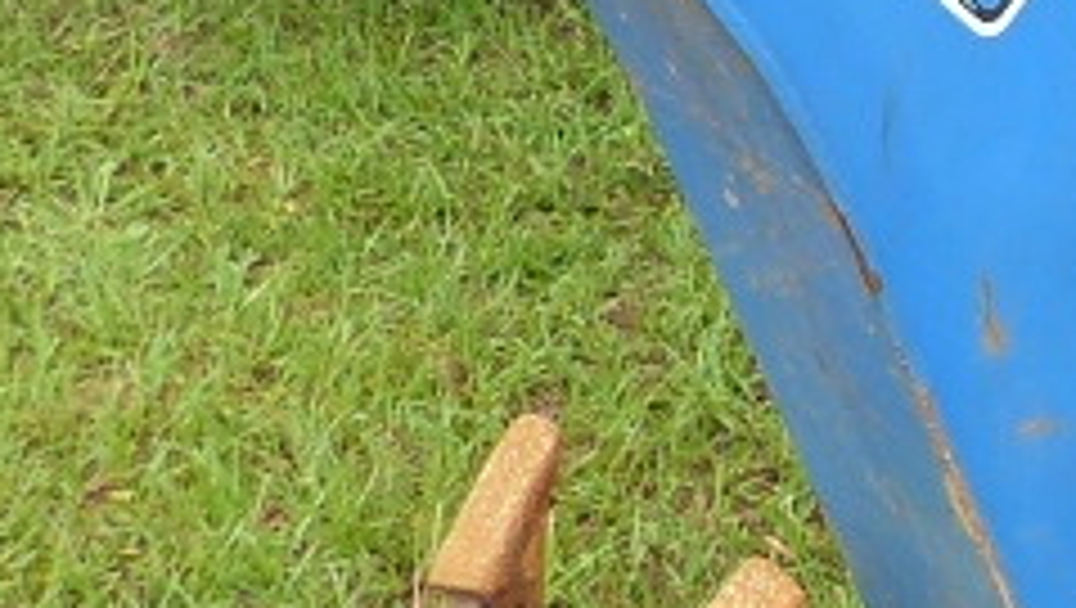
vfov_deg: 6.7
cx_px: 1432
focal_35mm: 182
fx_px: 5198
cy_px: 50
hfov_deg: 11.5
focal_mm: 4.5
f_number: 2.8
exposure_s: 1/80
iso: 100
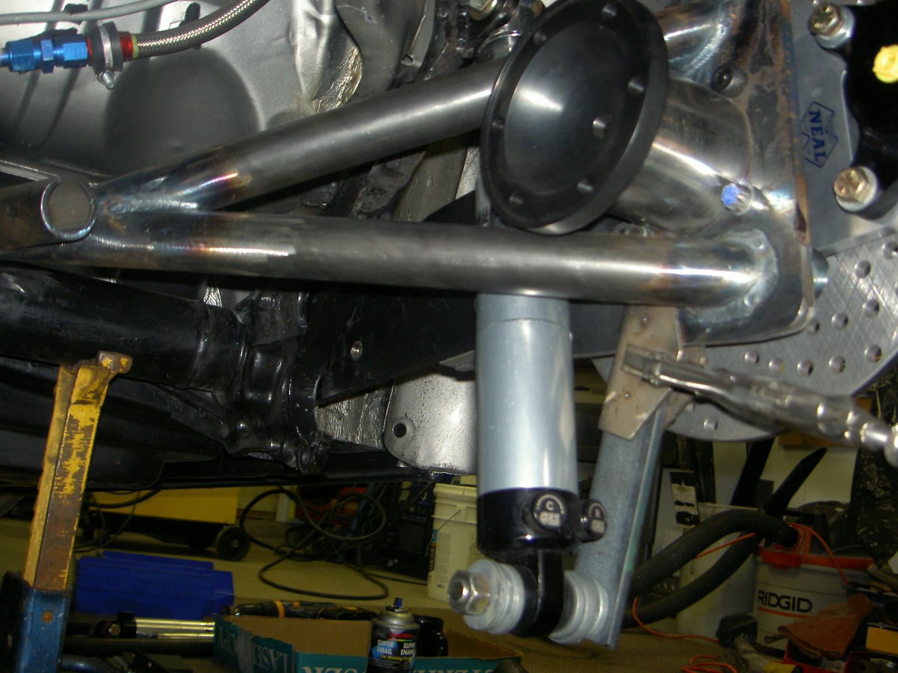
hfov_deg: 47.9
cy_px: 336
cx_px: 449
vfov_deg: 36.8
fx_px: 1012
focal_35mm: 39
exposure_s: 1/60
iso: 100
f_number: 2.8
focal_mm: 8
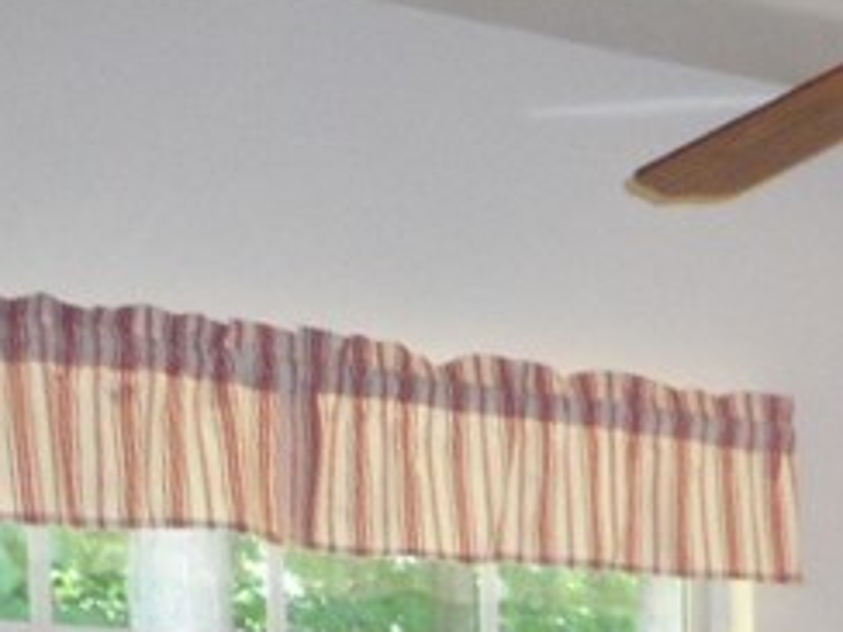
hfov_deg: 16.4
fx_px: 2557
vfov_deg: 12.6
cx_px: 1399
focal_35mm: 105
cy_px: 1195
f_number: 3.7
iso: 280
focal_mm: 4.5
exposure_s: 1/25
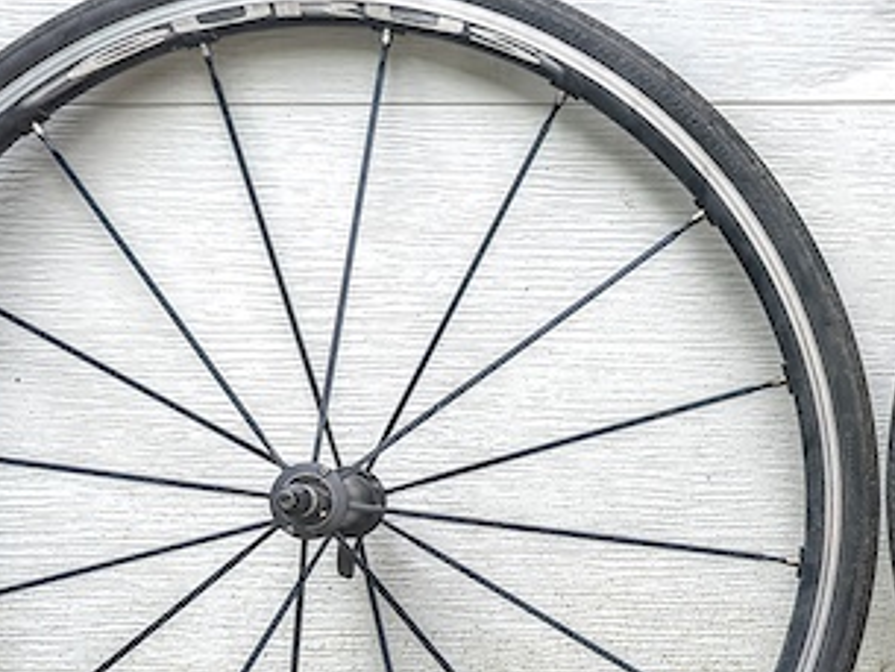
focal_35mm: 63
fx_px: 1630
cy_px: 511
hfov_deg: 28.9
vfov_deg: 23.1
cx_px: 883
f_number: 1.85
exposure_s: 1/167
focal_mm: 6.81
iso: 44
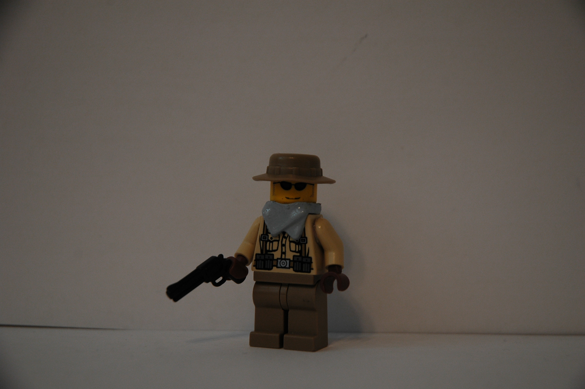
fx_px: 1705
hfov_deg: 19.5
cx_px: 292
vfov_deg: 13.0
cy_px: 194
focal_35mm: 105
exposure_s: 1/30
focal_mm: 70
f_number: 4.5
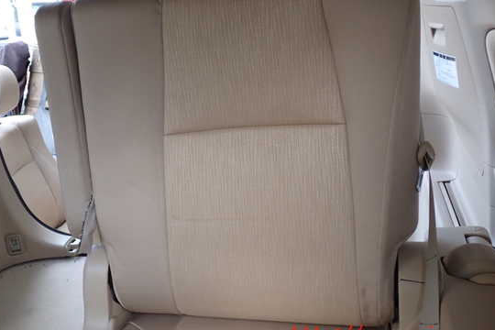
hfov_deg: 51.8
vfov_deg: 35.9
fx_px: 509
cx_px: 225
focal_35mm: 37
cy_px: 140
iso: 200
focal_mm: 5.79
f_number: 2.4
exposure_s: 1/60
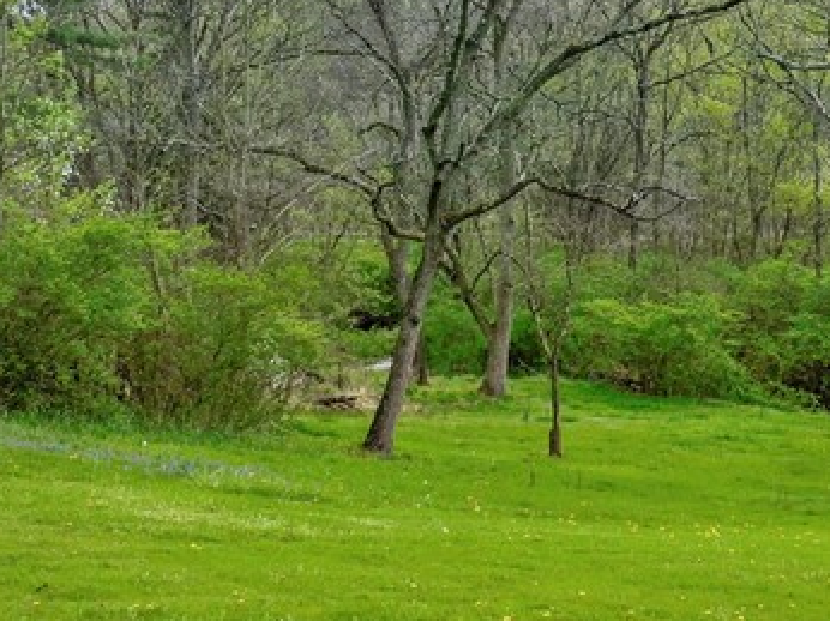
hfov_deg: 26.7
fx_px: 1701
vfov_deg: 20.6
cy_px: 200
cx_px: 708
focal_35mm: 71
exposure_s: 1/2500
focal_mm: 12.29
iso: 240
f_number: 2.8
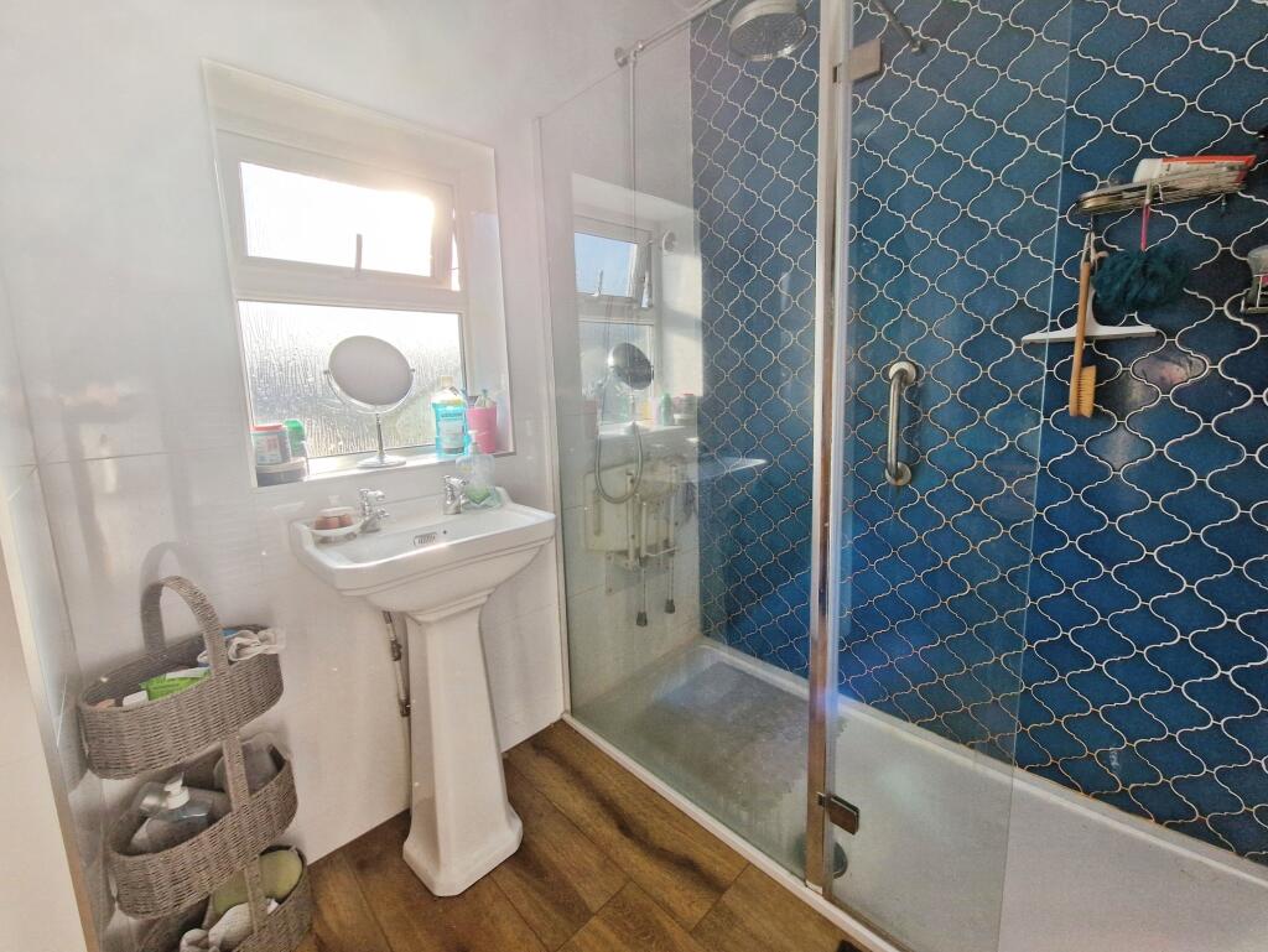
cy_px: 476
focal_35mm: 13
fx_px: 476
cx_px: 634
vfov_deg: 90.0
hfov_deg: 106.2
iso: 50
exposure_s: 1/185
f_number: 2.2
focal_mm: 2.2
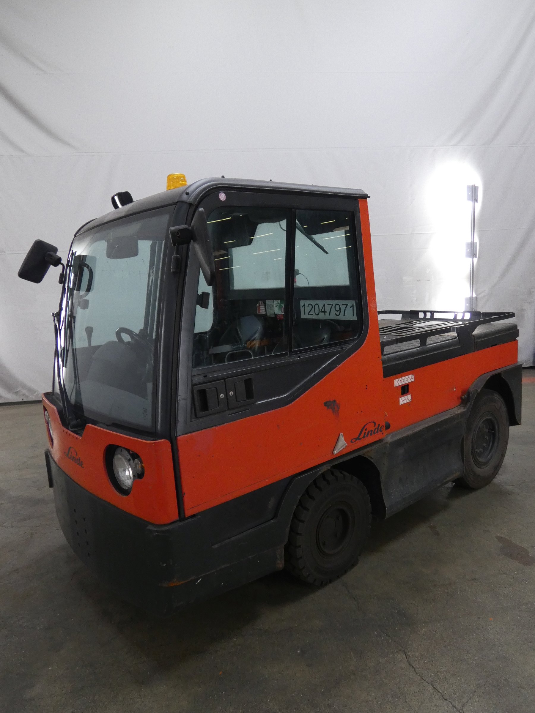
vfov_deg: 71.6
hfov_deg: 56.8
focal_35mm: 24
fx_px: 495
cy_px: 356
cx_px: 268
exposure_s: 1/80
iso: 250
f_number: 3
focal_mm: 4.3
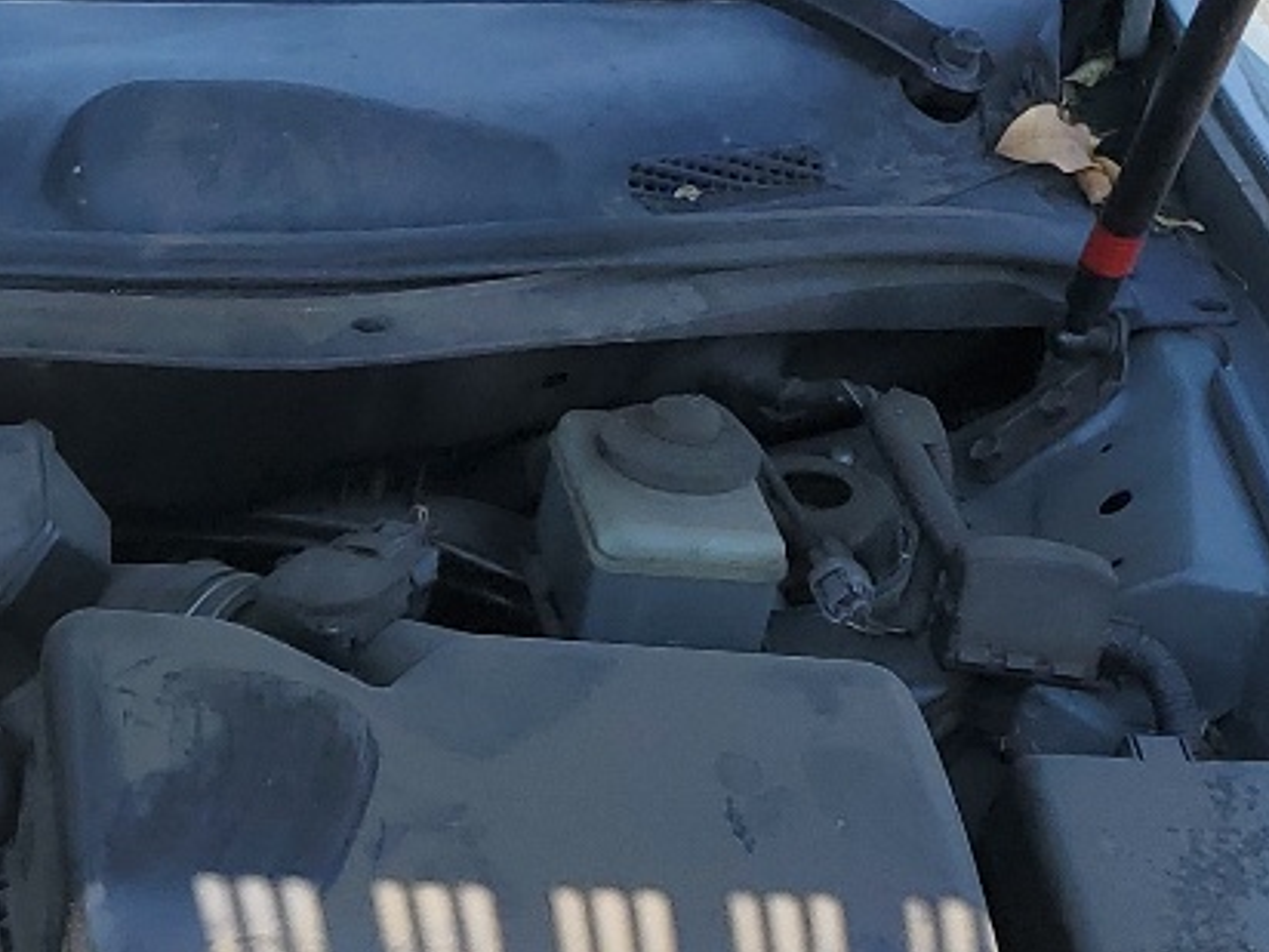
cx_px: -628
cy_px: 684
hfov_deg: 17.5
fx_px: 3703
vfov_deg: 14.6
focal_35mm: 101
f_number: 1.5
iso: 50
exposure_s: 1/909
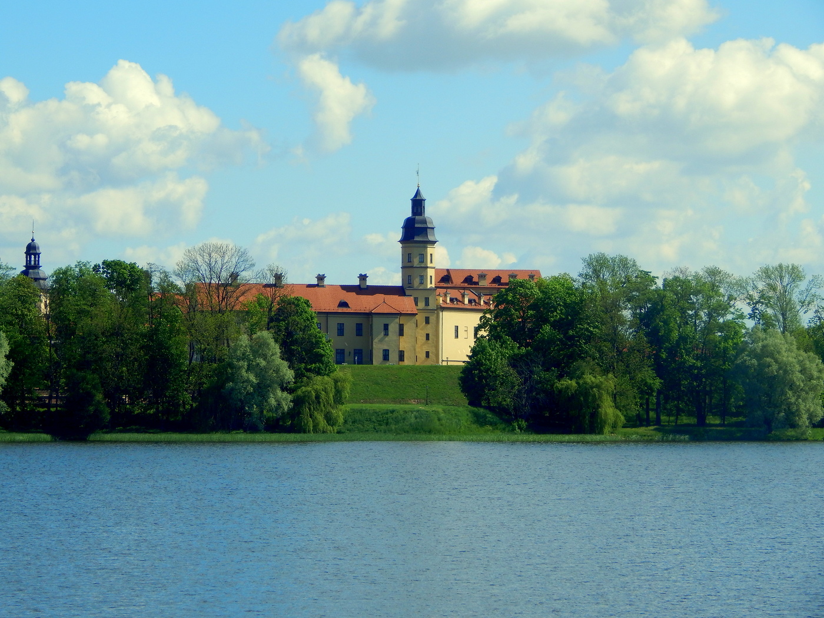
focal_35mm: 131
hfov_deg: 15.1
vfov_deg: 11.3
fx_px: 3118
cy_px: 309
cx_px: 412
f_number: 4.8
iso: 125
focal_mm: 23.4
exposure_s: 1/800
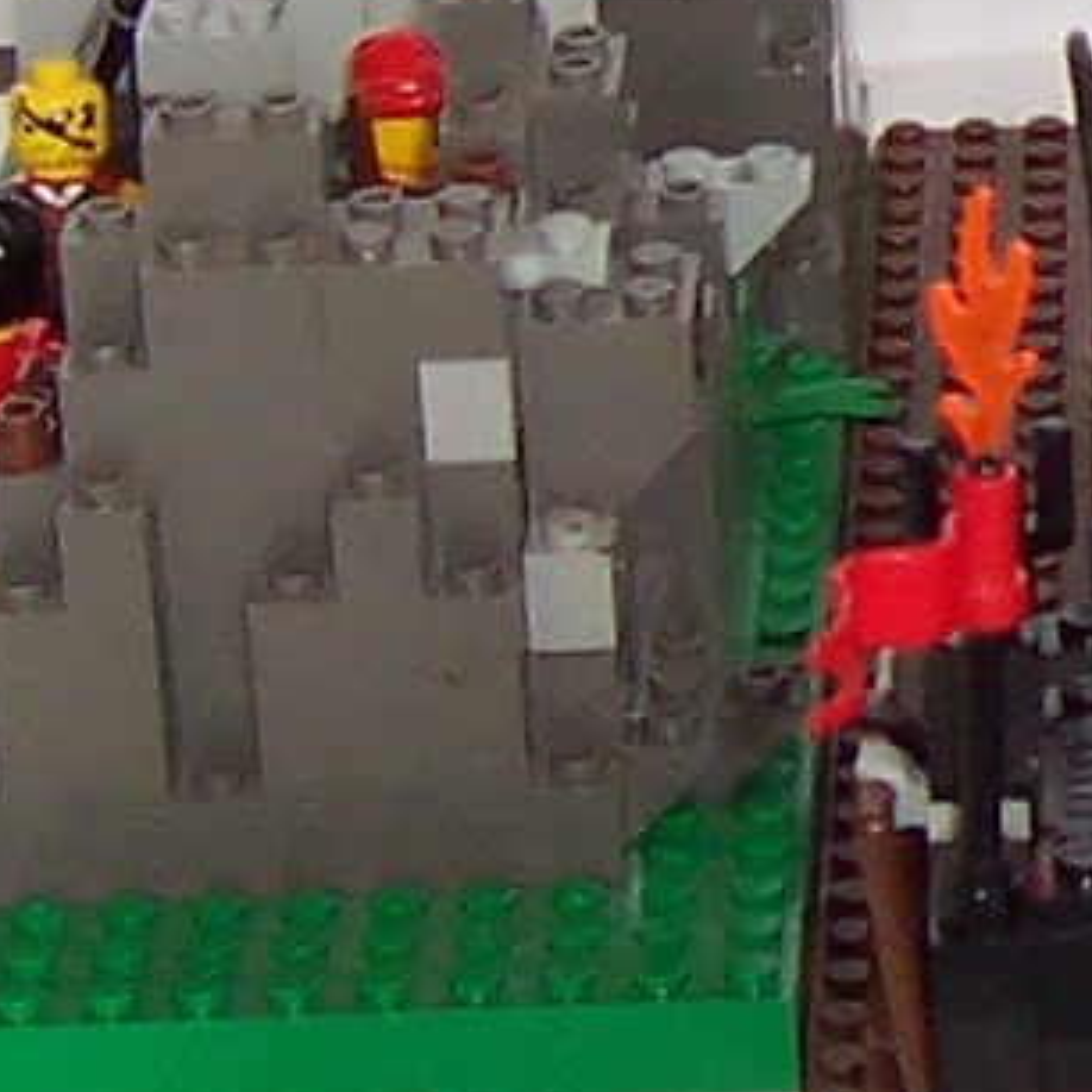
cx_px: 2180
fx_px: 7745
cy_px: -18
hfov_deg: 7.7
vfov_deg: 8.0
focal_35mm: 217
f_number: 2.8
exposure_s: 1/60
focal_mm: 5.6
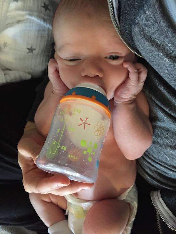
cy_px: 117
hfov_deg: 48.2
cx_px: 88
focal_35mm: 29
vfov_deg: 61.7
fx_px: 197
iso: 500
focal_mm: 4.15
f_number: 2.2
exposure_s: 1/15
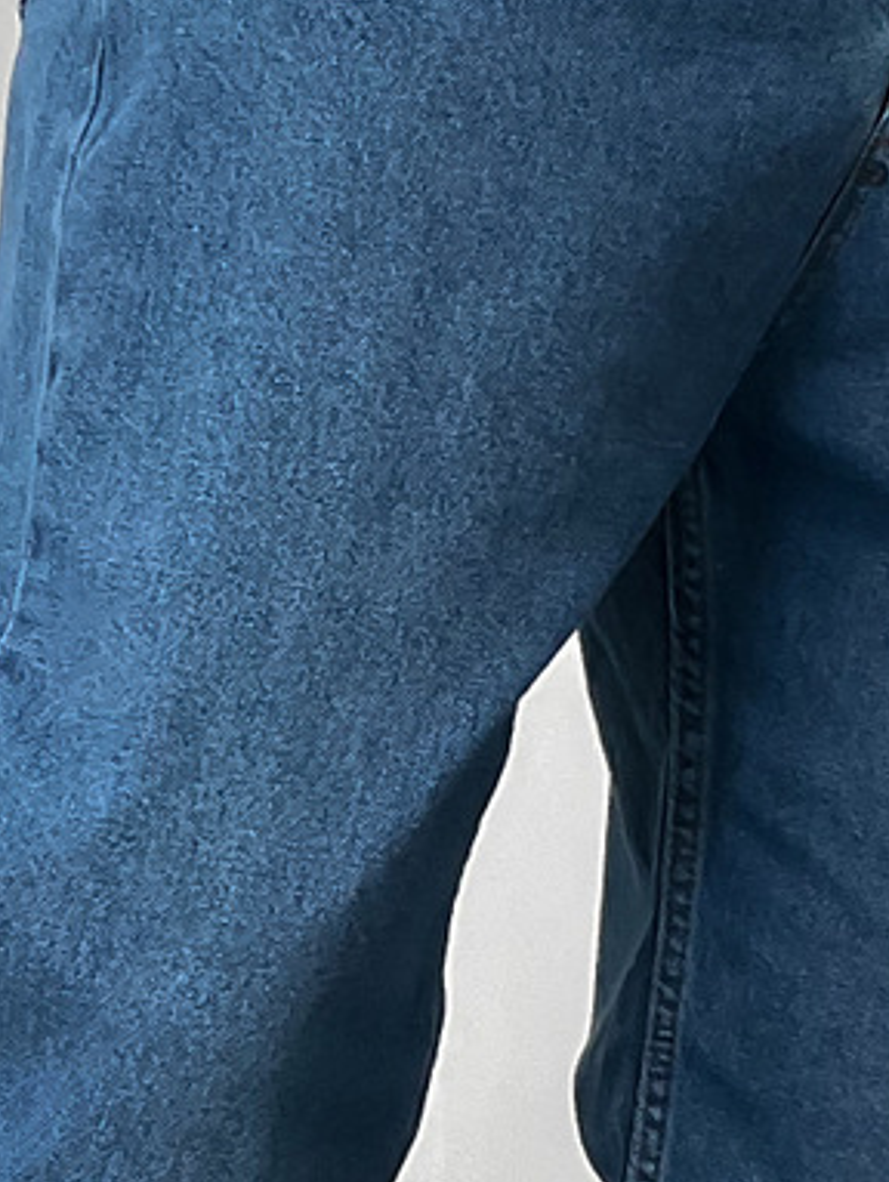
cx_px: 287
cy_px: 886
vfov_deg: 16.2
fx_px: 4136
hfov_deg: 12.2
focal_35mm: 121
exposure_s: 1/120
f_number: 1.8
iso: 50
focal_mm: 3
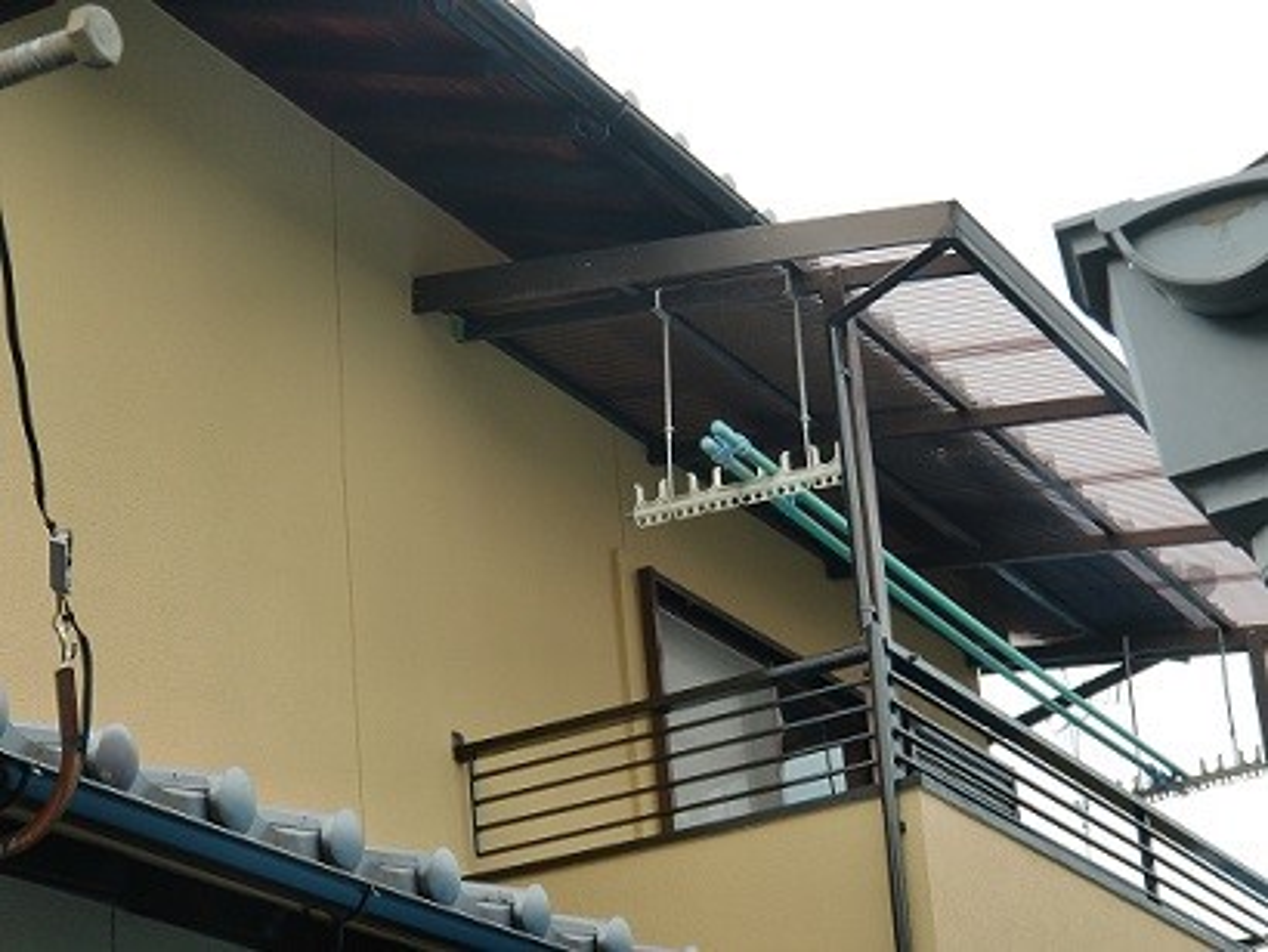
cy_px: 476
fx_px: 3189
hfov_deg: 22.5
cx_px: 634
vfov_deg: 17.0
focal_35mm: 87
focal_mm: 15.28
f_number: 4.9
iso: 80
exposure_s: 1/80
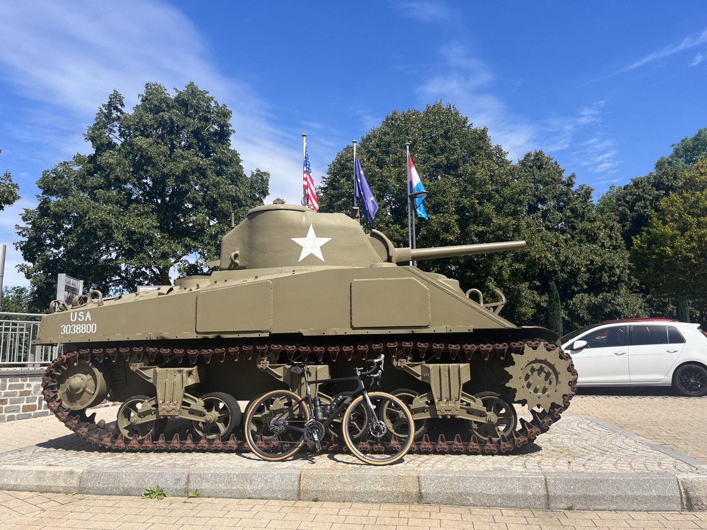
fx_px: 531
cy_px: 265
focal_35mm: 26
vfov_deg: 53.1
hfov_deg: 67.3
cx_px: 354
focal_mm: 5.1
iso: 50
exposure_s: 1/3049
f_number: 1.6
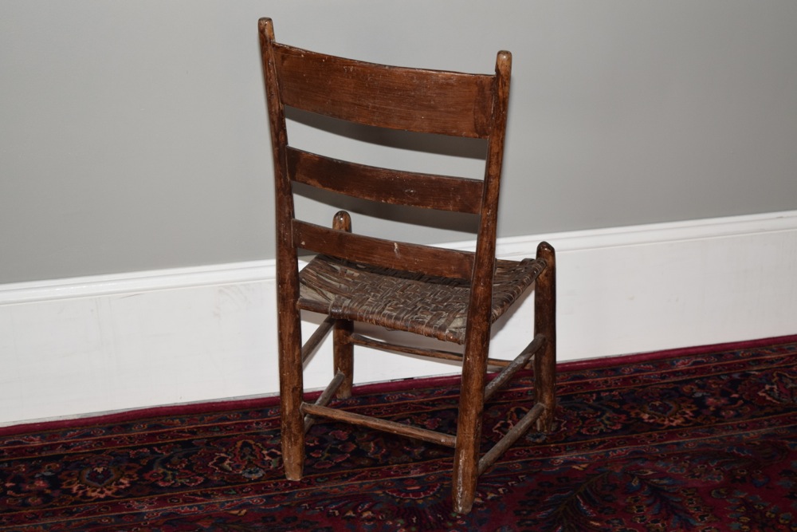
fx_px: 1594
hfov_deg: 28.1
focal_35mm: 72
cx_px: 398
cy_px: 266
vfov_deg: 18.9
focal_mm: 48
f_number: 5.3
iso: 800
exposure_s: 1/60
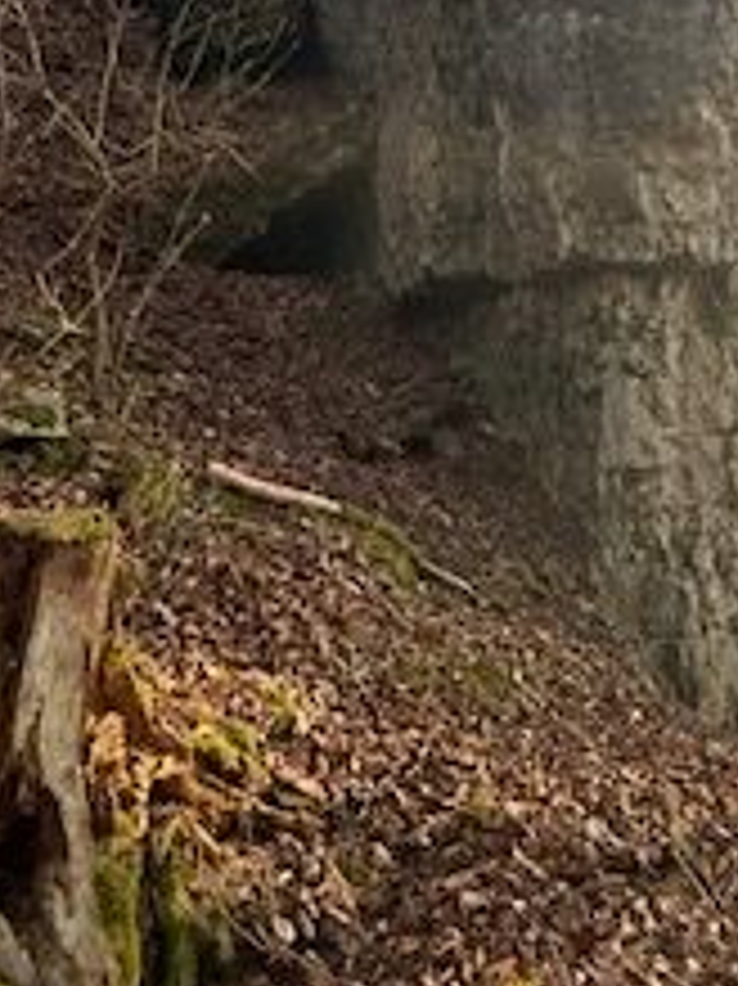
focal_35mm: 41
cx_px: 702
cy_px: 18
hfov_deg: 32.8
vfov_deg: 40.6
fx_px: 1167
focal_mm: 2.22
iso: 64
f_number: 2.2
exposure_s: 1/198
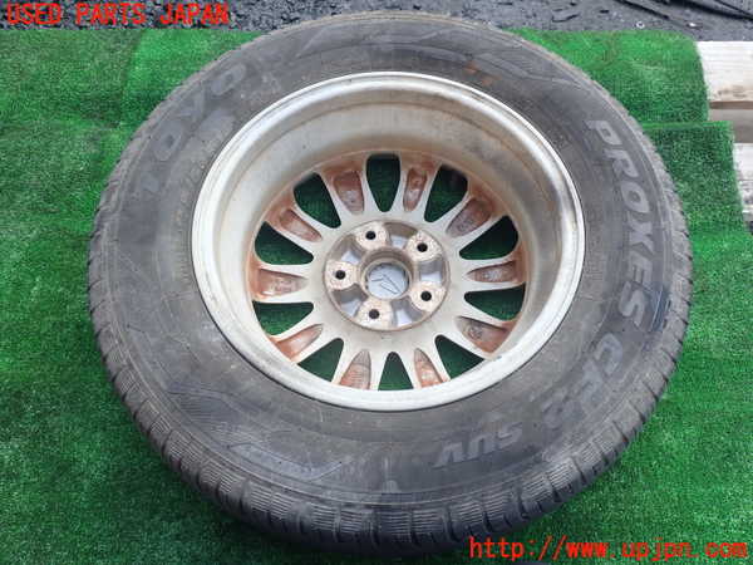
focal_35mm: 30
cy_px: 282
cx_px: 376
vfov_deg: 46.8
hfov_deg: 60.0
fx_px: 653
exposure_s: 1/100
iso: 100
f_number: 3.2
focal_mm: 5.4
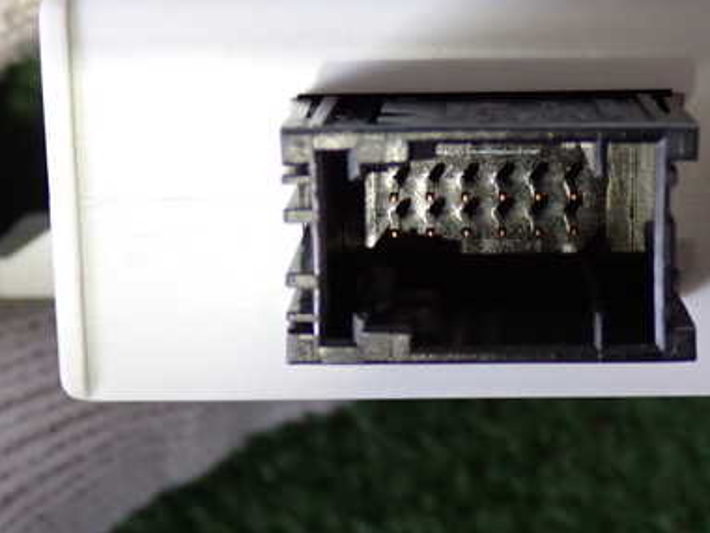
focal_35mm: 79
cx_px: 469
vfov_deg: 18.6
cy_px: 165
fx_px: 1620
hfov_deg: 24.6
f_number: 3.2
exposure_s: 1/20
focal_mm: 9.01
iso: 800
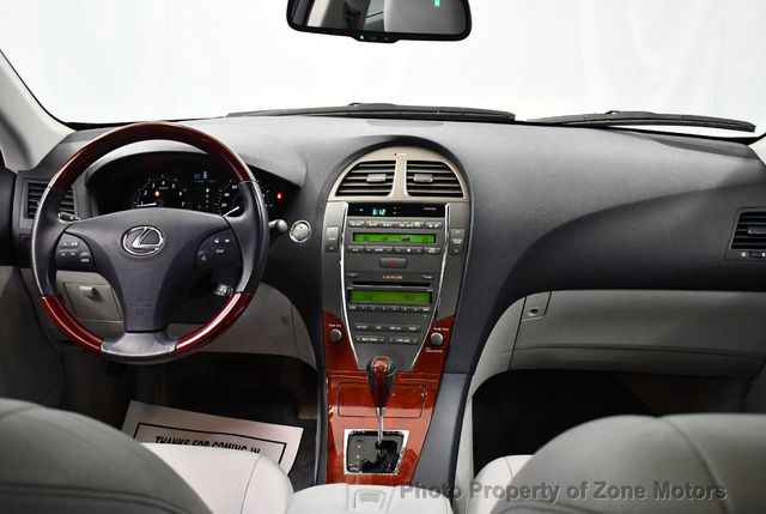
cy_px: 257
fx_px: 767
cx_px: 383
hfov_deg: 53.1
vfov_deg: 37.0
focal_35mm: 36
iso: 3200
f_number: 3.5
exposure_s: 1/125
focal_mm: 18
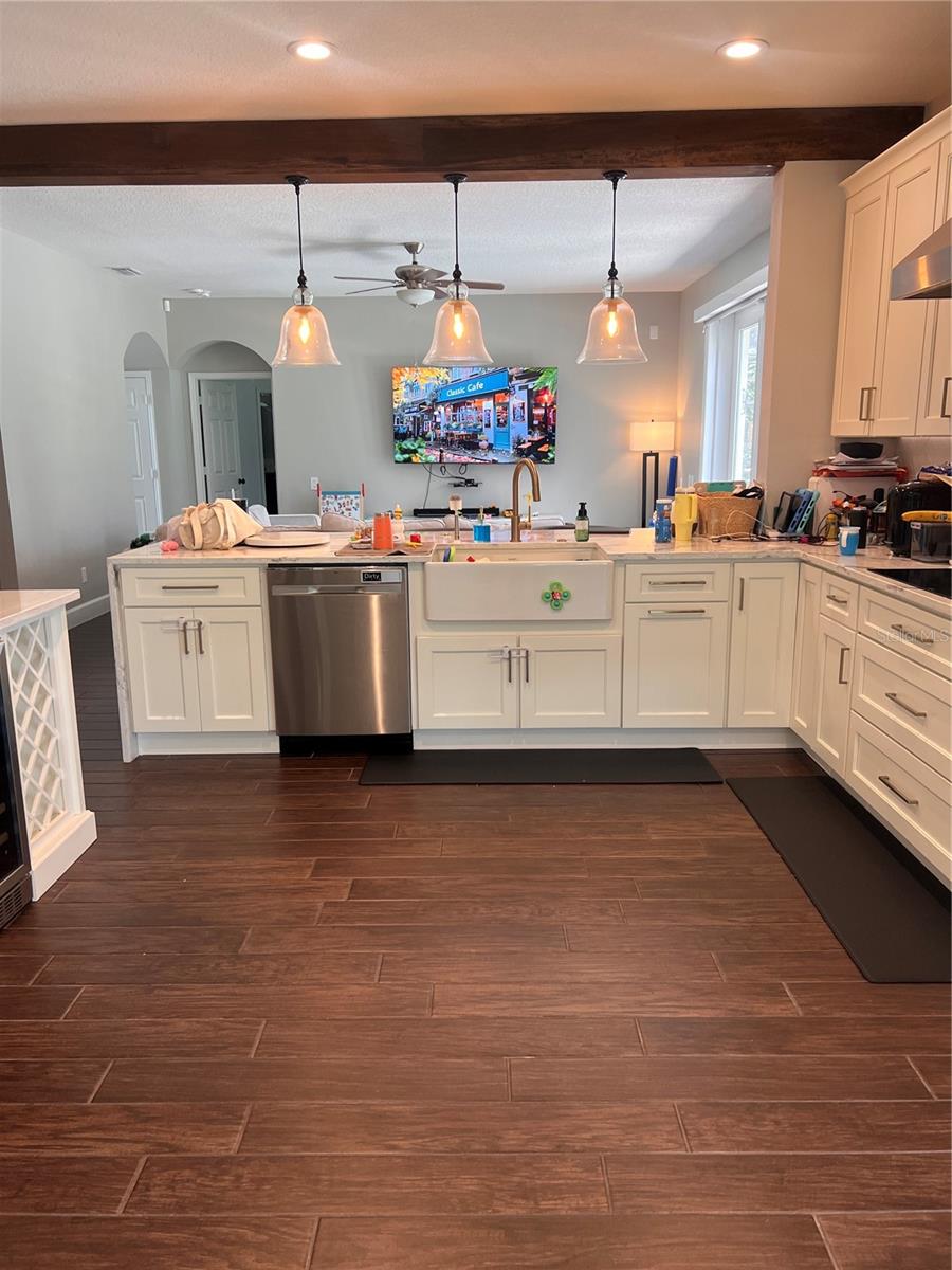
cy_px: 635
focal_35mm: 26
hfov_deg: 53.1
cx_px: 476
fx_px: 953
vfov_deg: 67.3
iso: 64
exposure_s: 1/60
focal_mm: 5.7
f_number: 1.5
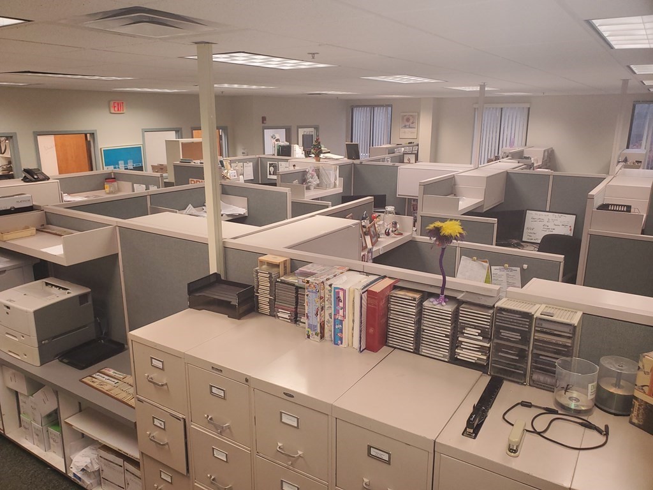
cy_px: 245
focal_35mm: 26
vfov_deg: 53.1
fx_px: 490
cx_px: 326
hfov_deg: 67.3
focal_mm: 4.3
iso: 125
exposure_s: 1/60
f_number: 2.4
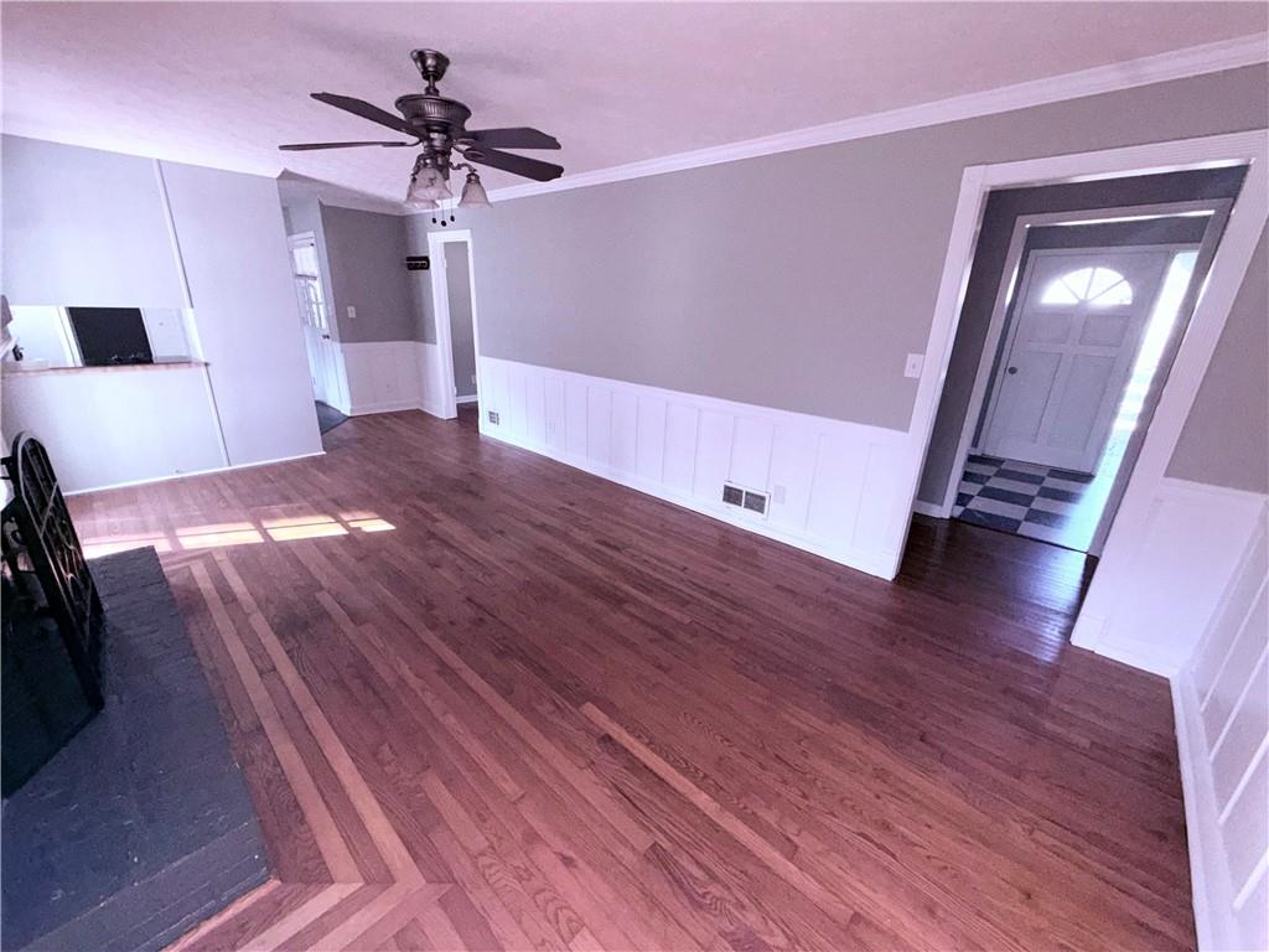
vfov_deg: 85.7
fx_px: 513
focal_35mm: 14
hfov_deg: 102.1
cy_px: 476
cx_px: 634
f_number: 2.2
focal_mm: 2.22
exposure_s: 1/111
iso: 160
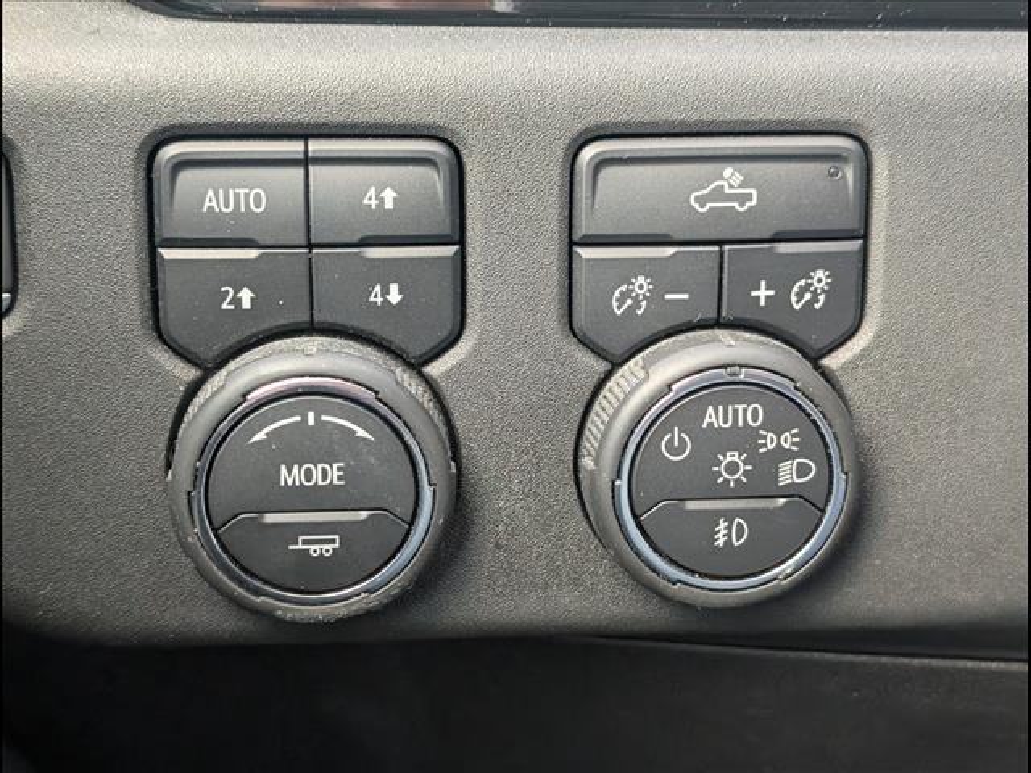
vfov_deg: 29.7
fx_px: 1459
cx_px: 516
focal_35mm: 49
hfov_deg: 38.9
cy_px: 386
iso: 752
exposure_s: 1/286
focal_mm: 6.9
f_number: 1.68
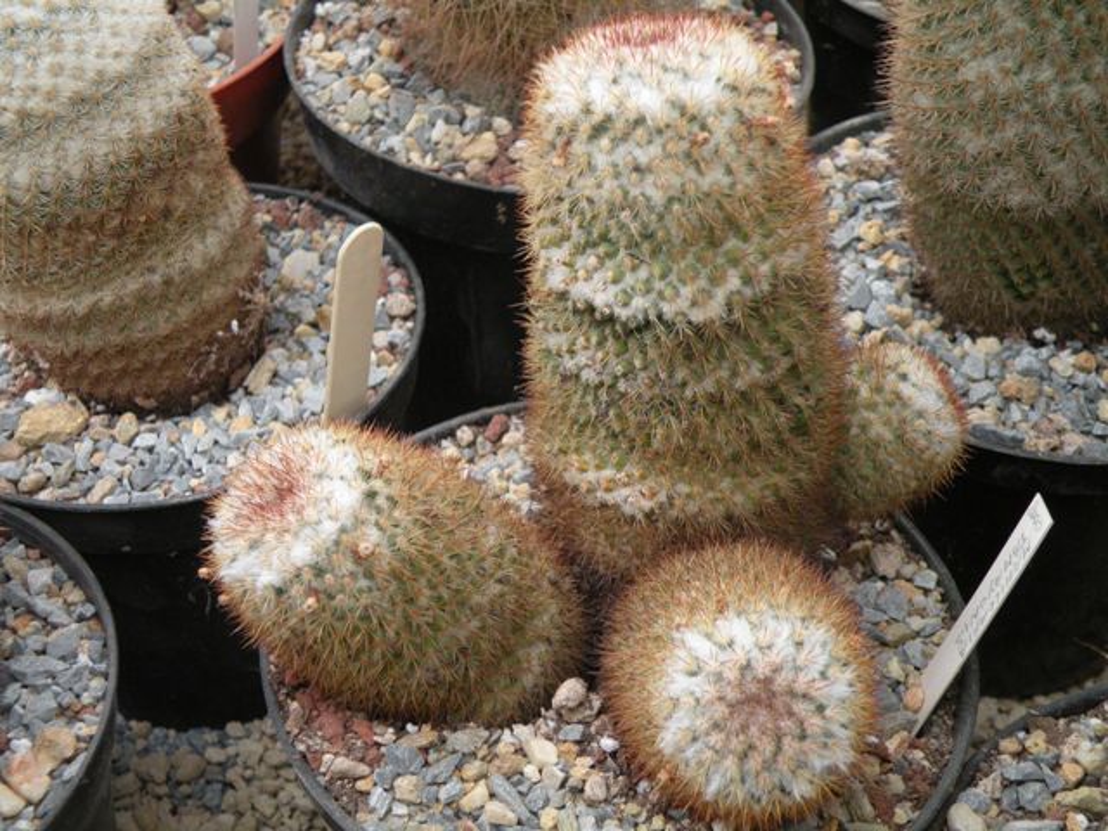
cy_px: 416
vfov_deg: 26.1
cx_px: 554
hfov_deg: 34.3
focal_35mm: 56
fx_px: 1792
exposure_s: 1/60
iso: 252
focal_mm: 9.8
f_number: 3.5
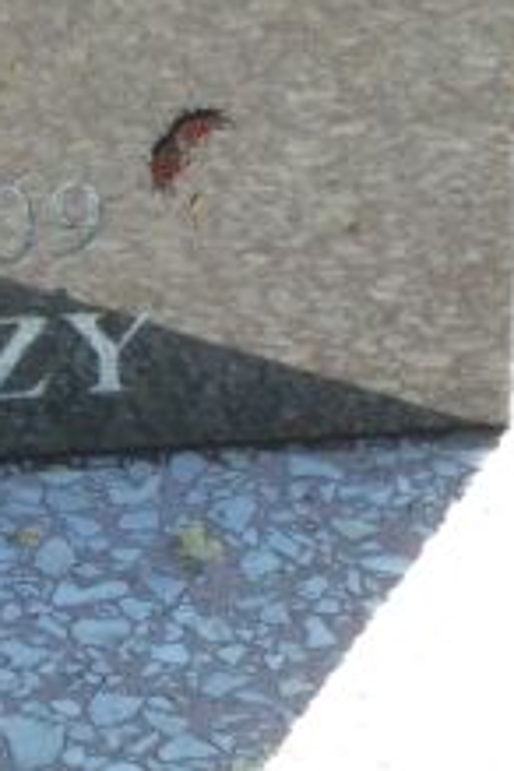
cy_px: 137
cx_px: -525
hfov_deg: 2.8
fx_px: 10301
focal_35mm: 481
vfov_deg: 4.3
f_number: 4.5
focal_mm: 25.9
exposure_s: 1/320
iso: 500
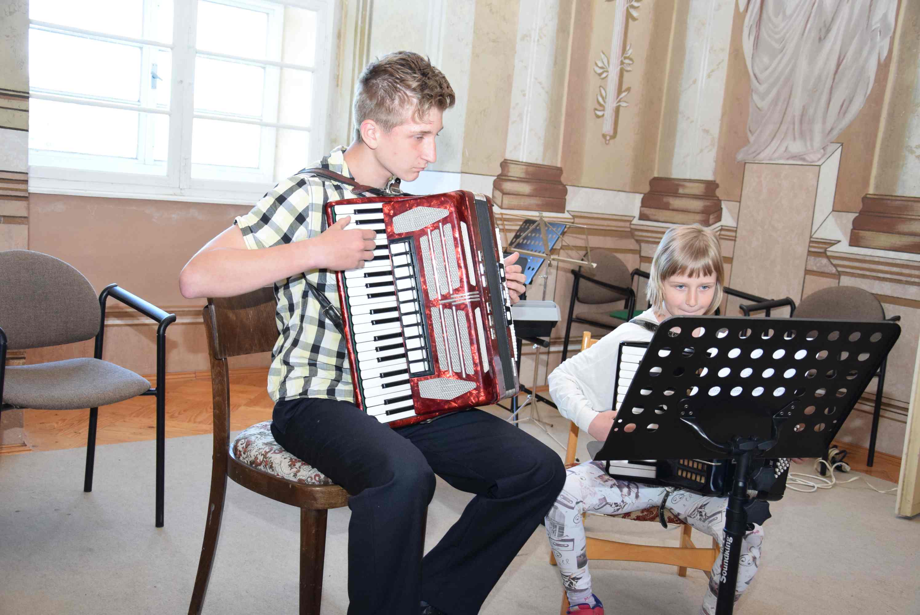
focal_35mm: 38
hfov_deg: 51.2
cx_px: 460
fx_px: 959
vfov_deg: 35.6
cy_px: 308
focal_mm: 25
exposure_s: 1/125
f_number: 4
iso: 1600
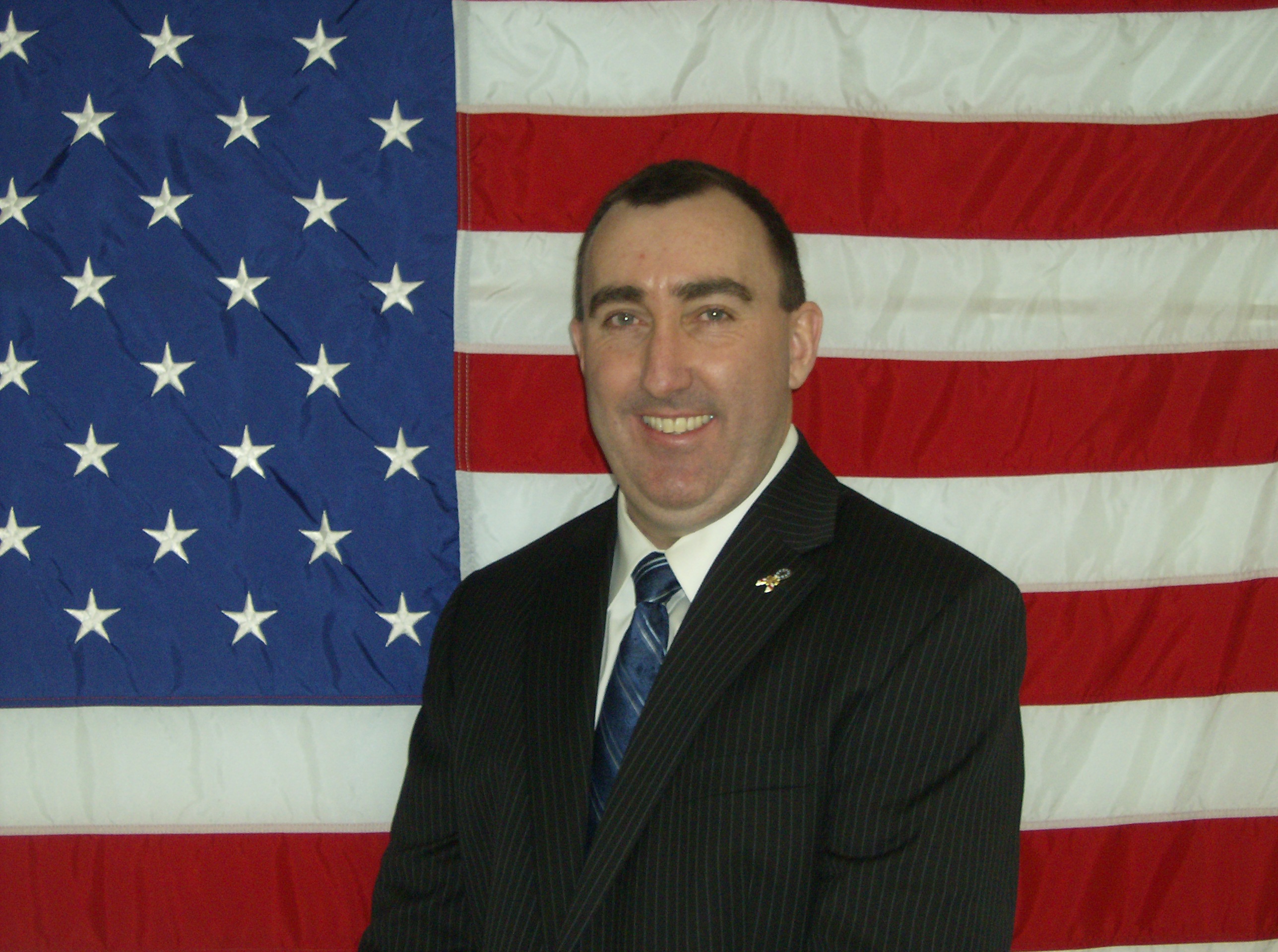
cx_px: 639
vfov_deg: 20.9
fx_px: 2579
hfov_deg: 27.8
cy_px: 476
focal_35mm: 70
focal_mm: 11.6
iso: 200
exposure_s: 1/91.3
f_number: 3.7
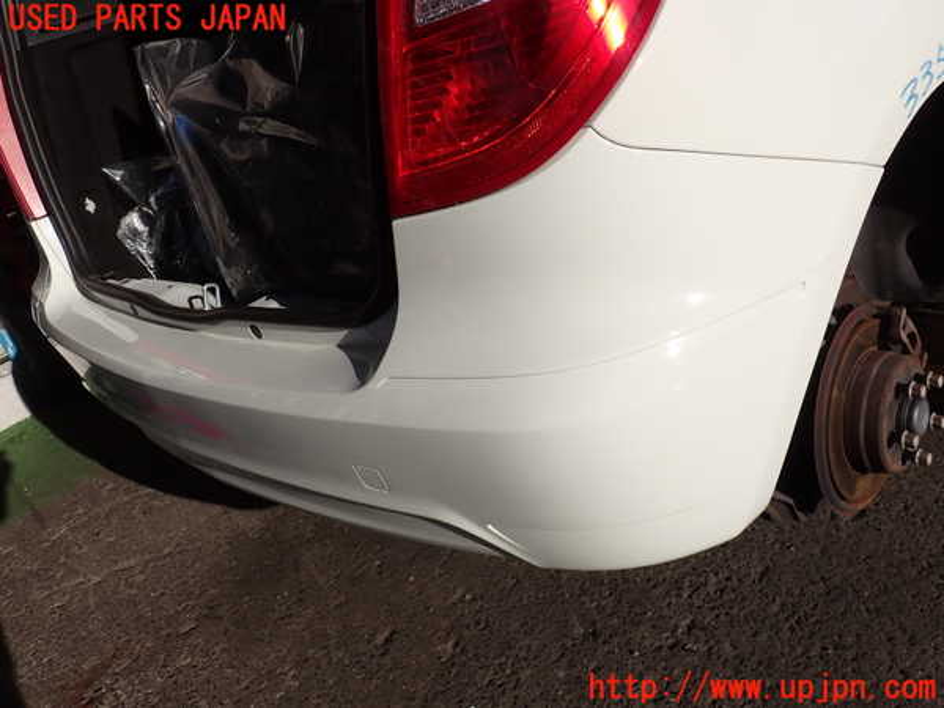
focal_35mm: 30
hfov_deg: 60.0
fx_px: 818
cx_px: 472
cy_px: 354
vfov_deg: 46.8
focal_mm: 5.4
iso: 100
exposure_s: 1/250
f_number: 9
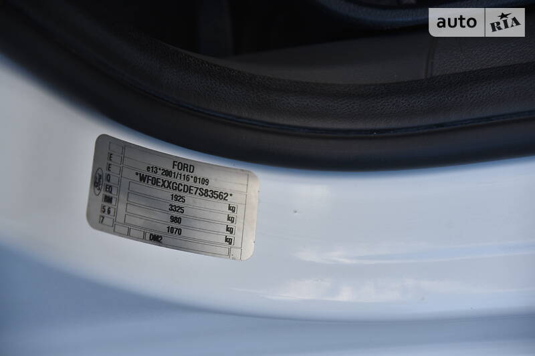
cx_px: 268
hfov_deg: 17.1
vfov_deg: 11.4
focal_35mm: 120
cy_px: 178
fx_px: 1783
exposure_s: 1/320
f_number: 4.5
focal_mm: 120
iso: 400
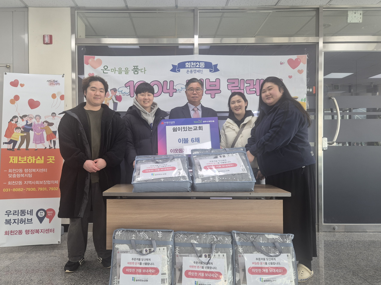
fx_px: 286
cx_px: 175
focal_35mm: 26
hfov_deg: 67.2
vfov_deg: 53.1
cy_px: 140
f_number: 1.8
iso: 80
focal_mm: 5.4
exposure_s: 1/120
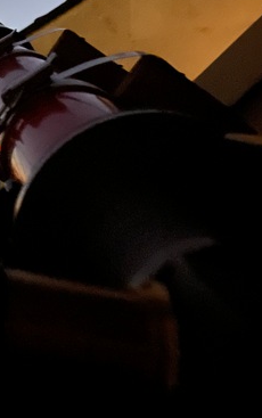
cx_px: -55
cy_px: 138
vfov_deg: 33.7
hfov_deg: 20.3
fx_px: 684
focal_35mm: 60
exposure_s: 1/2
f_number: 1.6
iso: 1600
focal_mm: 4.2
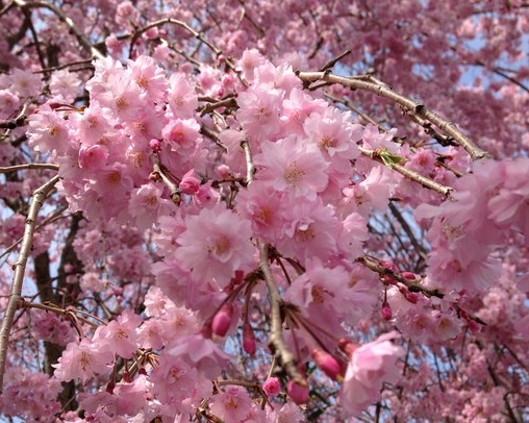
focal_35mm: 37
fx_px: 579
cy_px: 214
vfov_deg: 40.1
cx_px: 247
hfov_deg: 49.1
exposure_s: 1/1346
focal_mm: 4.28
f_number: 2.4
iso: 50
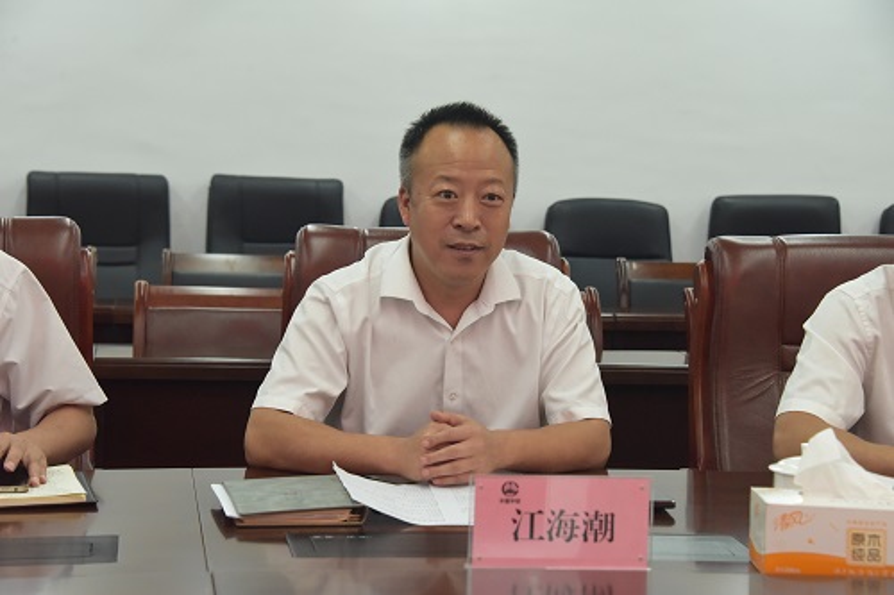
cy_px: 298
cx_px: 447
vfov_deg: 15.2
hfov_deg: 22.6
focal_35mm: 90
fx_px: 2234
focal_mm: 90
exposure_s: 1/100
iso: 4000
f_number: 8
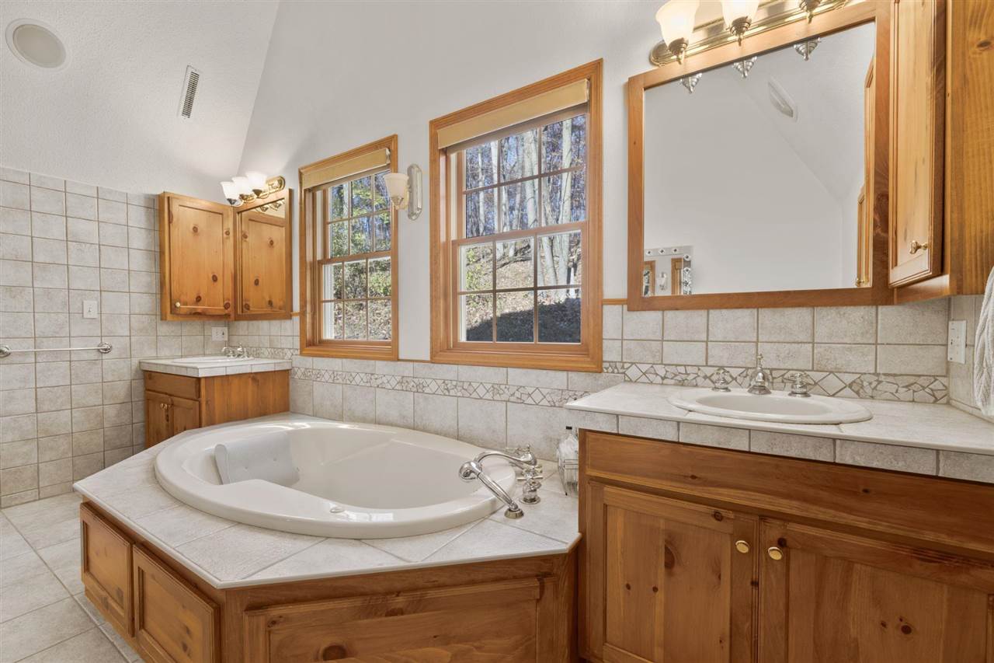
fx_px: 414
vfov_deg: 77.3
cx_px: 497
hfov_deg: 100.4
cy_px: 332
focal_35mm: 15
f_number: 9
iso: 320
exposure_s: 1/1.67
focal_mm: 15
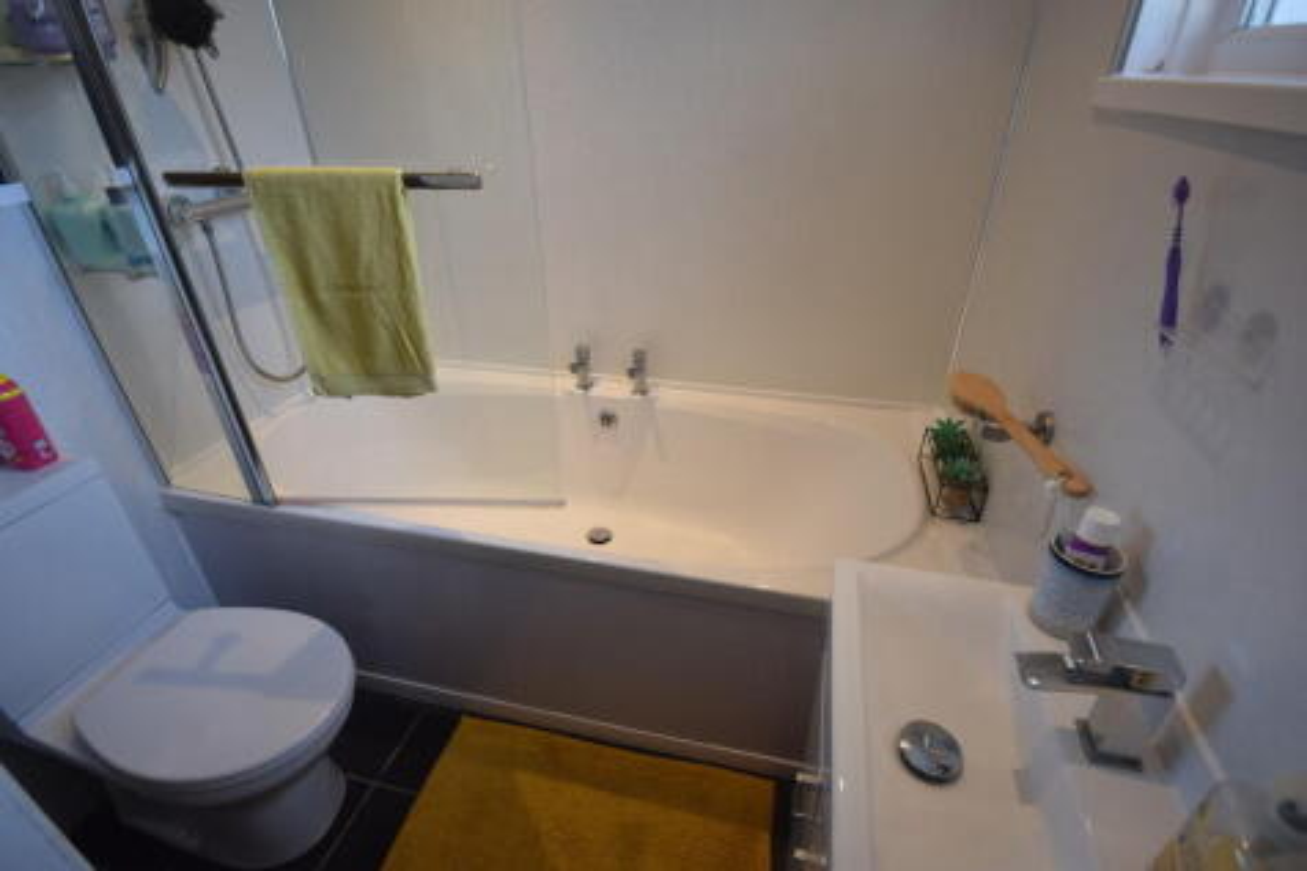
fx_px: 626
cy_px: 436
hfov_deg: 92.5
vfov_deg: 69.6
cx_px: 654
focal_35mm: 17
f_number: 4.2
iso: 400
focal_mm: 11.5
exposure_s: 1/60
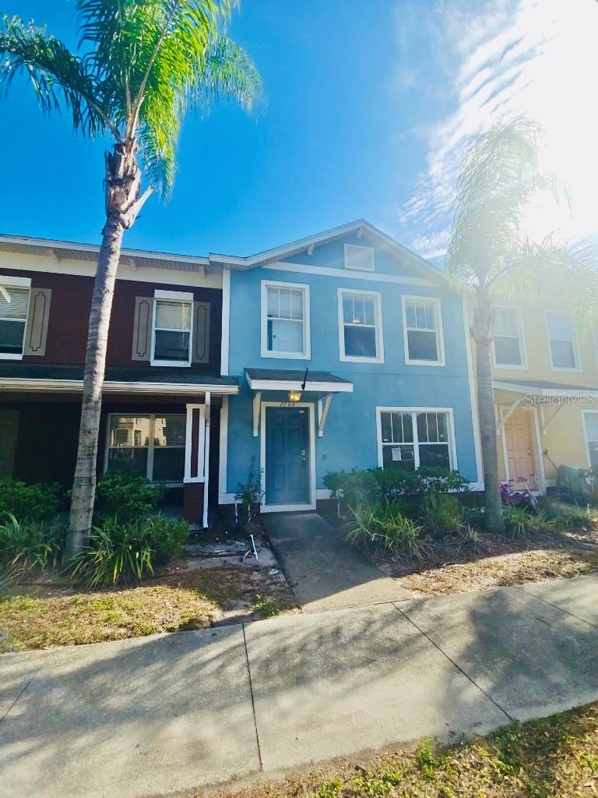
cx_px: 299
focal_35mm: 13
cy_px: 399
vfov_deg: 106.2
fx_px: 299
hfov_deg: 89.9
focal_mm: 2.2
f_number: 2.2
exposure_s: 1/2000
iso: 50
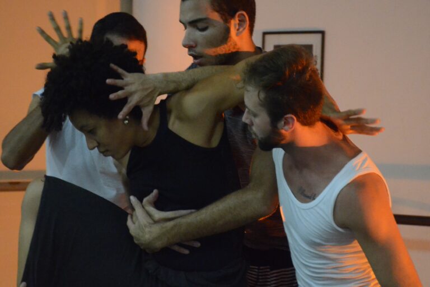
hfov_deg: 17.1
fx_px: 1433
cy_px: 144
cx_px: 215
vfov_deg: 11.4
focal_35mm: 120
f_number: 5.3
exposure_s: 1/100
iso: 6400
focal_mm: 80
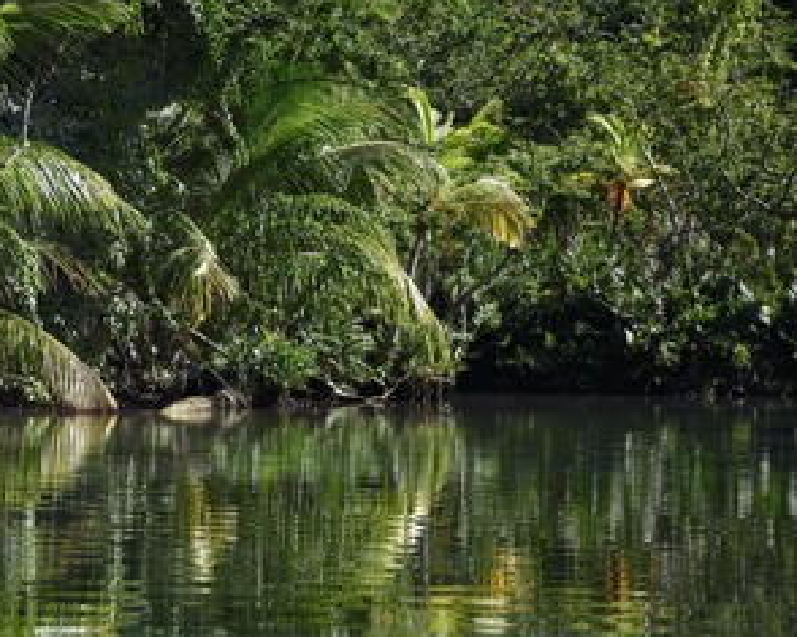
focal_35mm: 161
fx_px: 3796
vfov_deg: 9.6
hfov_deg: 12.0
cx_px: 239
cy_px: 331
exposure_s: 1/320
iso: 200
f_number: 7.1
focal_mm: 120
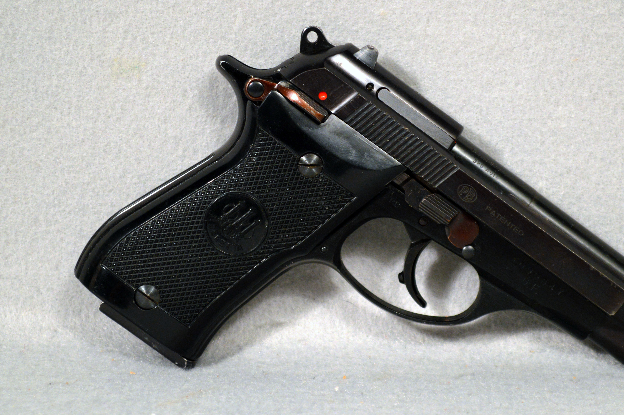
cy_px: 210
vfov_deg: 12.4
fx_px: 1917
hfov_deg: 18.5
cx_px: 370
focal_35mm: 111
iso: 400
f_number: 5.6
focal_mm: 55
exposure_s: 1/50
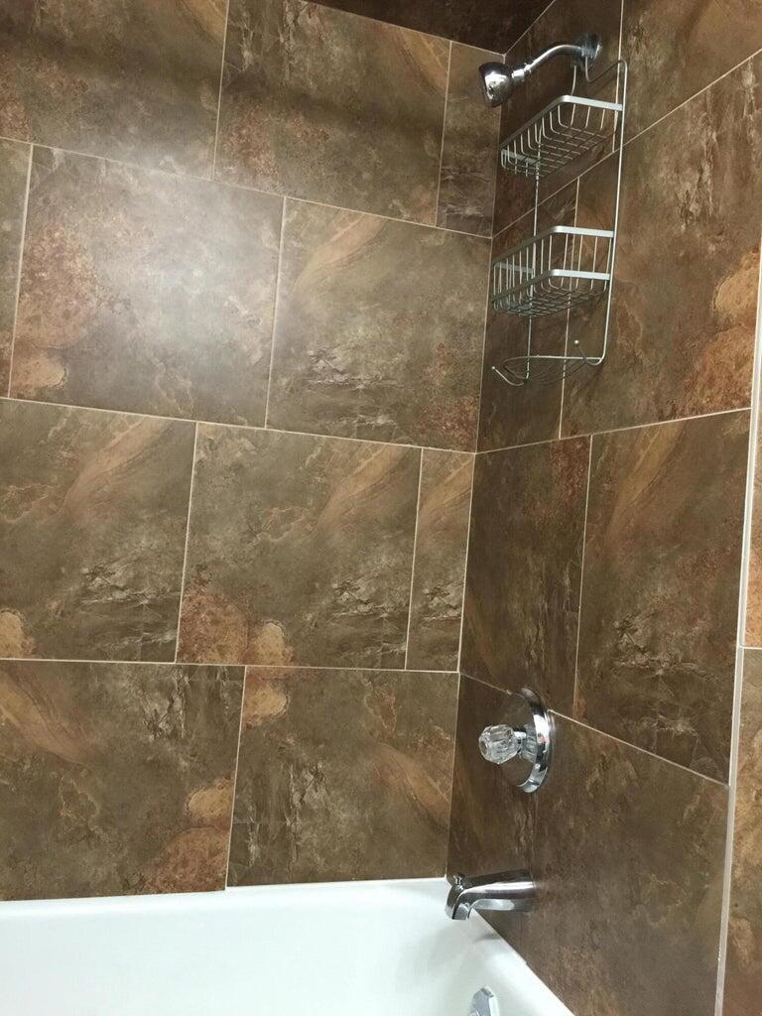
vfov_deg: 61.7
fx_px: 851
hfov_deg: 48.2
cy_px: 508
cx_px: 381
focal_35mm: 29
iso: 100
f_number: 2.2
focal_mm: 4.15
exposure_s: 1/15
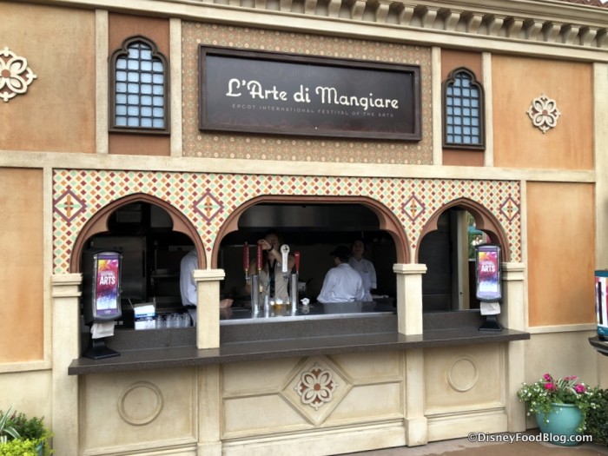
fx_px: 492
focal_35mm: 28
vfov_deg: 49.7
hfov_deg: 63.4
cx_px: 304
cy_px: 228
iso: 20
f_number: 1.8
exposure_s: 1/511
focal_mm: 3.99
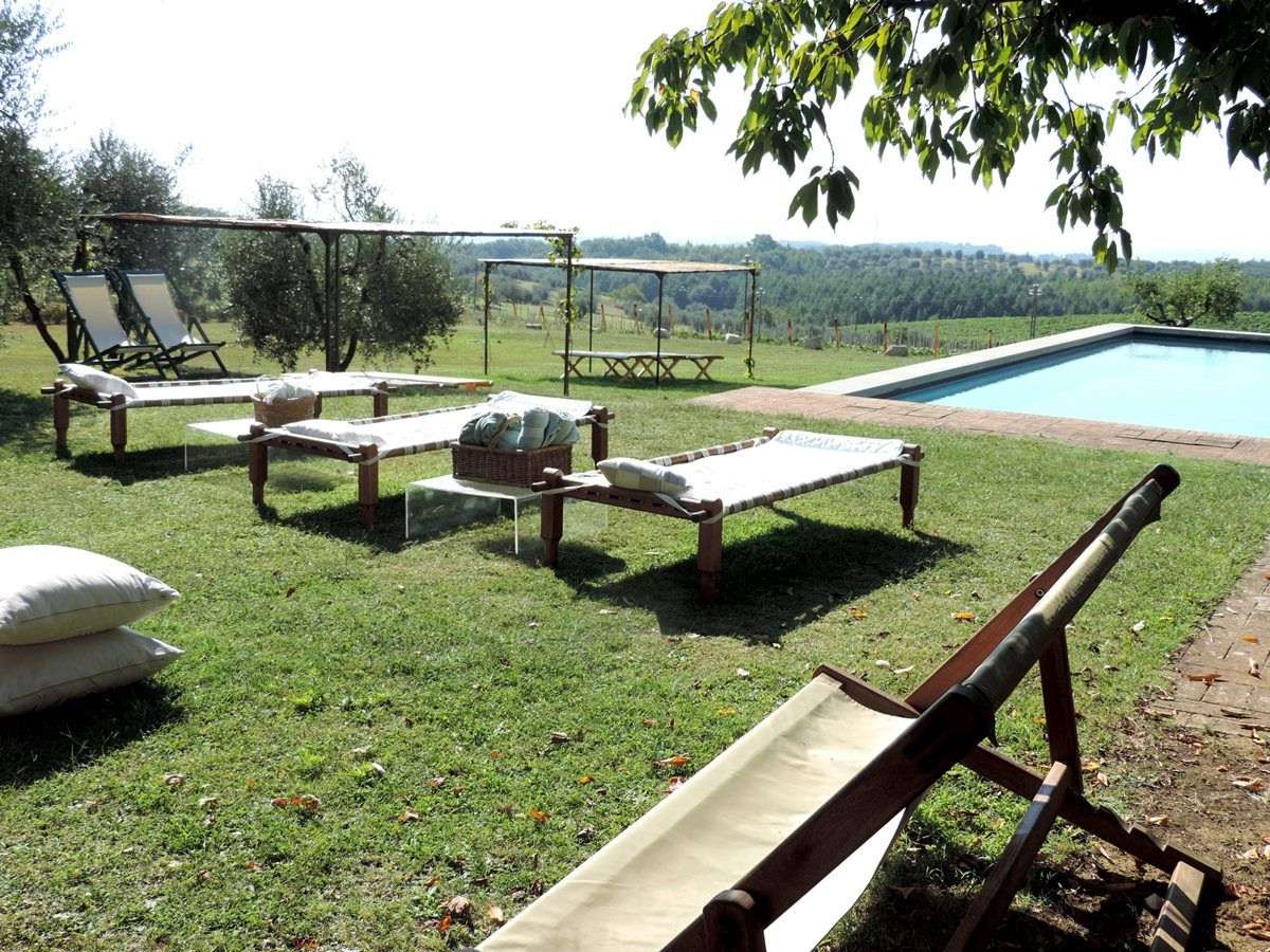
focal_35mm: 40
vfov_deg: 36.0
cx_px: 635
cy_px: 476
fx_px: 1468
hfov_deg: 46.8
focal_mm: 7.1
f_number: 3.3
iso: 80
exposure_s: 1/800
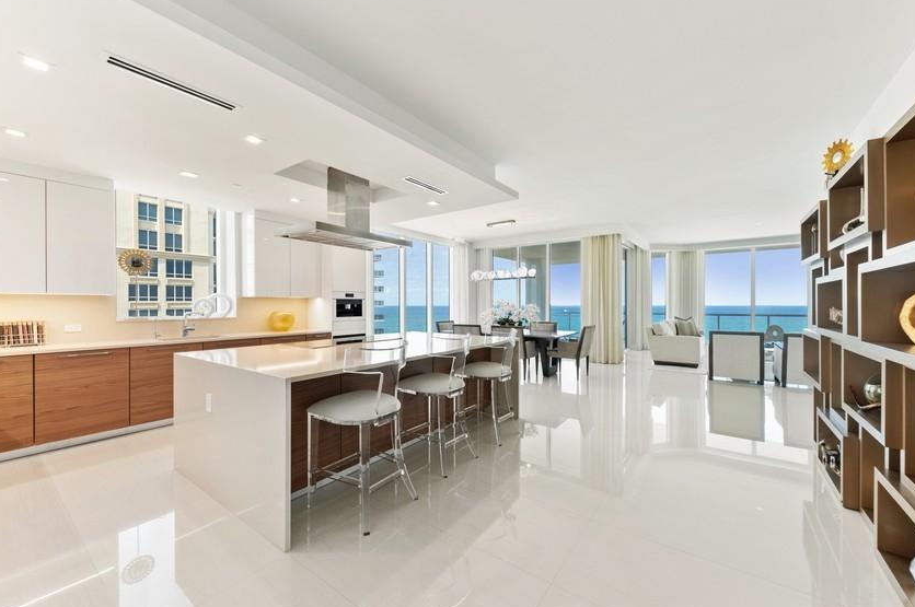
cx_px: 468
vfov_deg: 81.0
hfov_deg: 104.3
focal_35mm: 14
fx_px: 355
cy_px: 311
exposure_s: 1/3
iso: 100
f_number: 8
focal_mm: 13
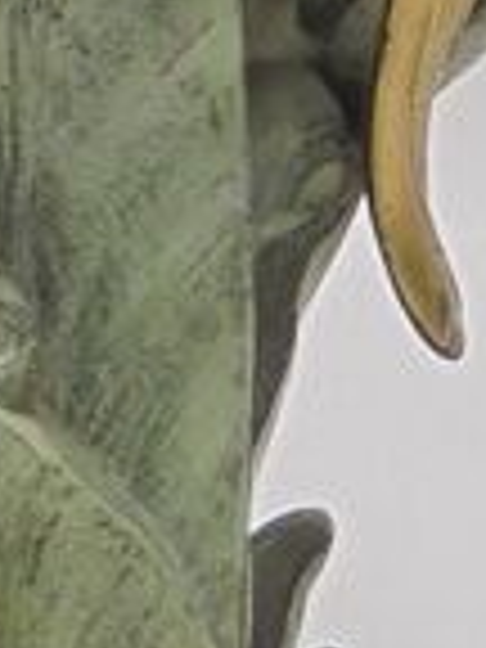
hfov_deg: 8.1
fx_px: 3388
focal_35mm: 181
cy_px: 238
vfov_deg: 10.9
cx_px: -65
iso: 100
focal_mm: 5.3
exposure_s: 1/60
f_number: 3.7
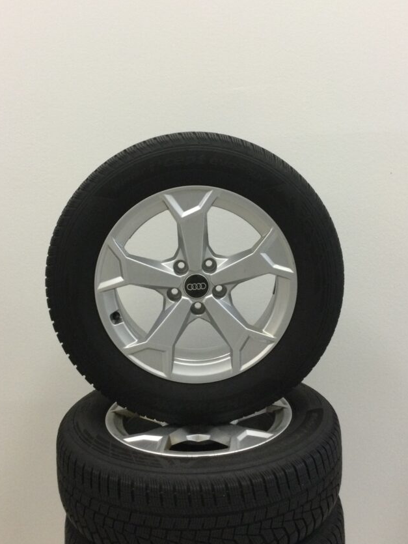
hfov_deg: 37.7
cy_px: 257
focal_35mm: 38
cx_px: 212
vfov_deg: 48.9
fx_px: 597
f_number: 2.4
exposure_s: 1/33
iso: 100
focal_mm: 3.3
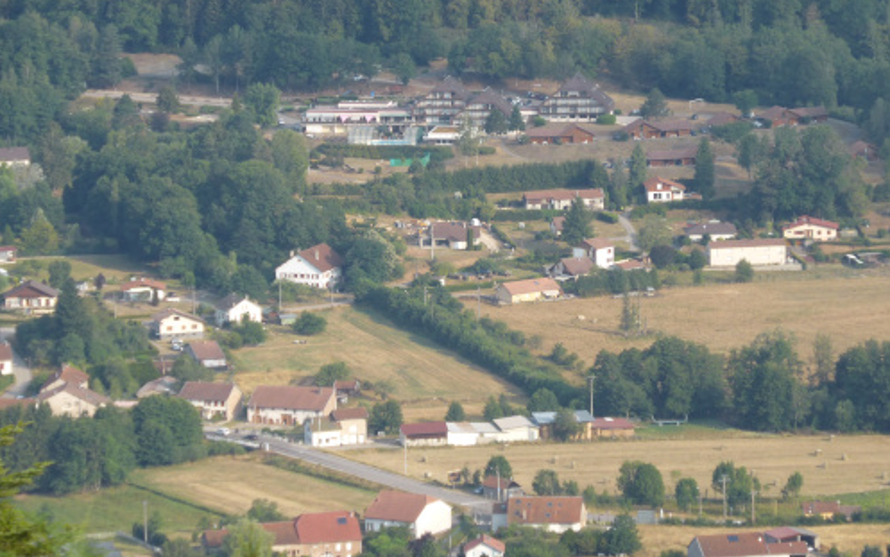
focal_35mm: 292
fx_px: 7085
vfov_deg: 4.5
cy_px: 296
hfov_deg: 7.2
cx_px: 444
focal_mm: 44.4
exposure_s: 1/320
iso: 160
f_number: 5.7
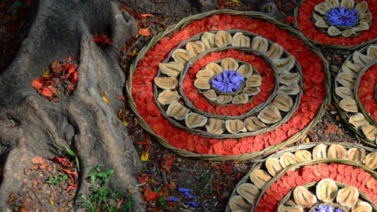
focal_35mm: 66
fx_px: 660
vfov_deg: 18.2
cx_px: 293
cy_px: 140
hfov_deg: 31.2
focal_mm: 26
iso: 500
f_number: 4.2
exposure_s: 1/640
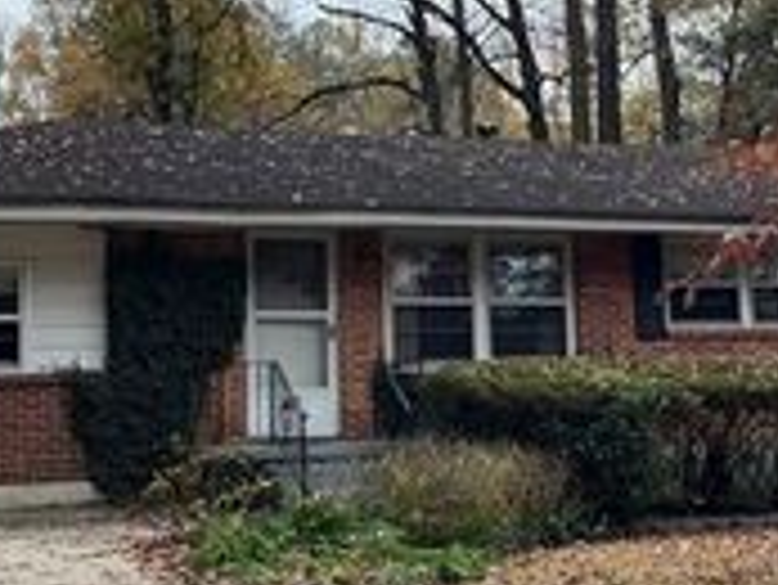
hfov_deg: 25.9
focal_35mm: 75
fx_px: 1687
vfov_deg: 19.6
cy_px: 187
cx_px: 481
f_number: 1.6
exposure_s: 1/1046
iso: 50
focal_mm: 5.1
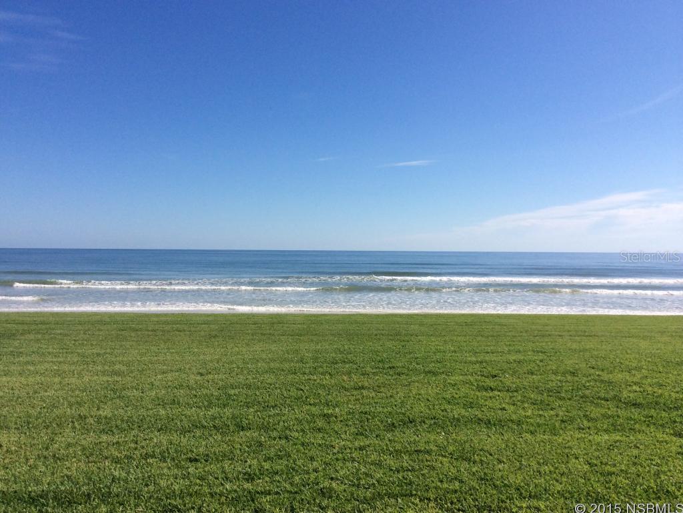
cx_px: 342
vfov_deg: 43.0
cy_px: 256
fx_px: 651
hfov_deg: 55.3
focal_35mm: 33
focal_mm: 3.3
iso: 32
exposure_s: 1/2488
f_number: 2.4
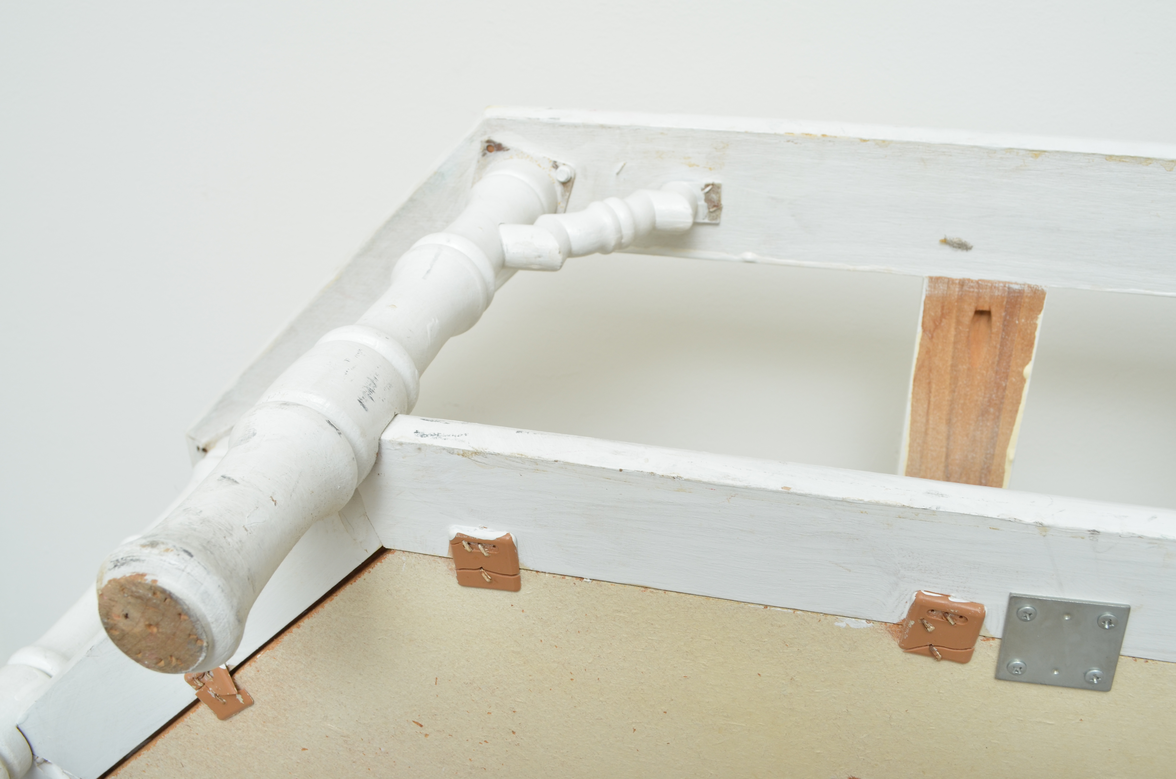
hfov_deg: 53.2
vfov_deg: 36.7
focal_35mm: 36
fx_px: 1174
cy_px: 390
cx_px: 588
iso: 320
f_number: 9.5
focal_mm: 24
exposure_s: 1/180
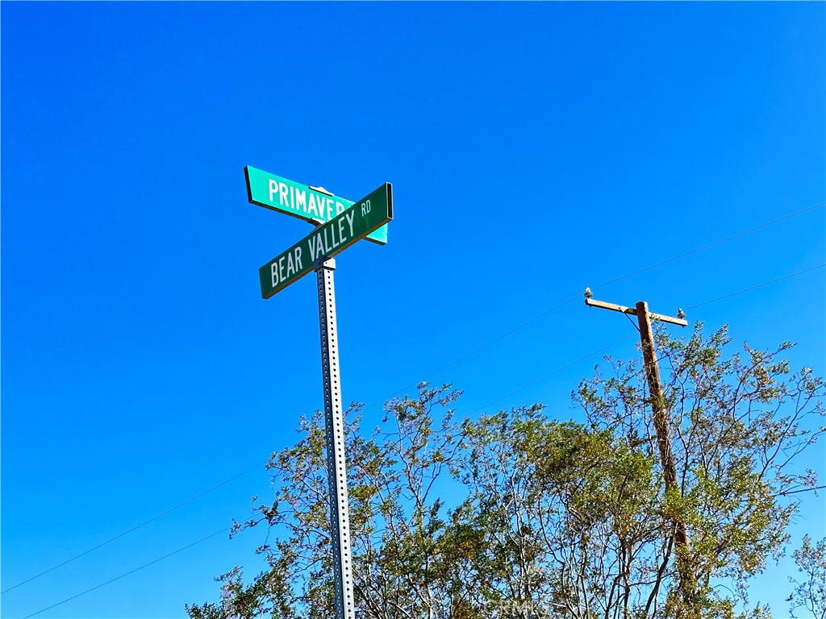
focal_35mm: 48
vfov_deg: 30.3
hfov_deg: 39.7
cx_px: 413
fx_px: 1145
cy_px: 310
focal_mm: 6.86
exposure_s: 1/1289
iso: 64
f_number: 1.78
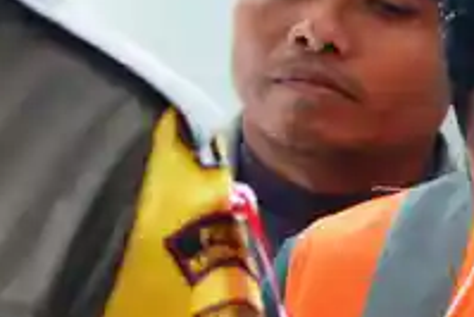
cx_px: 657
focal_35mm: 316
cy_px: 515
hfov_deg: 6.5
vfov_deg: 4.3
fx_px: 4164
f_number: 2.8
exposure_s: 1/100
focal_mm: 35
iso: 400
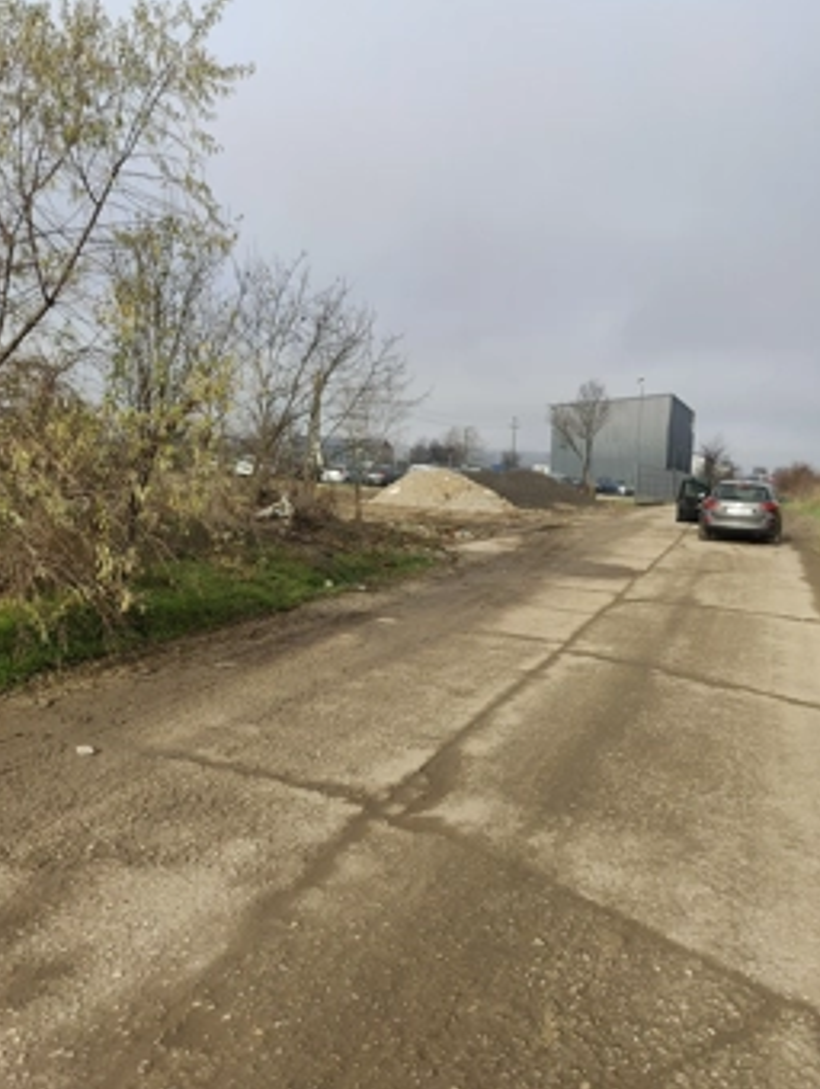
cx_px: 384
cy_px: 527
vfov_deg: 65.2
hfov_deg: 51.4
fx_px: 851
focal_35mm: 27
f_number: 1.8
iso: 50
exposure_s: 1/1382
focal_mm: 6.06
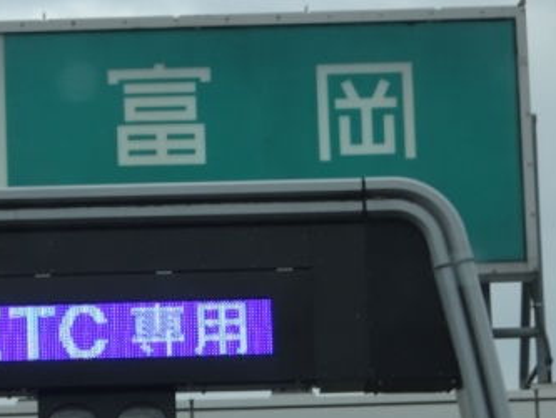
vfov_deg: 5.9
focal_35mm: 252
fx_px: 4049
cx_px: 184
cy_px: 287
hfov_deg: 7.9
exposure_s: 1/250
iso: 160
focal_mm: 28.74
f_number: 5.6
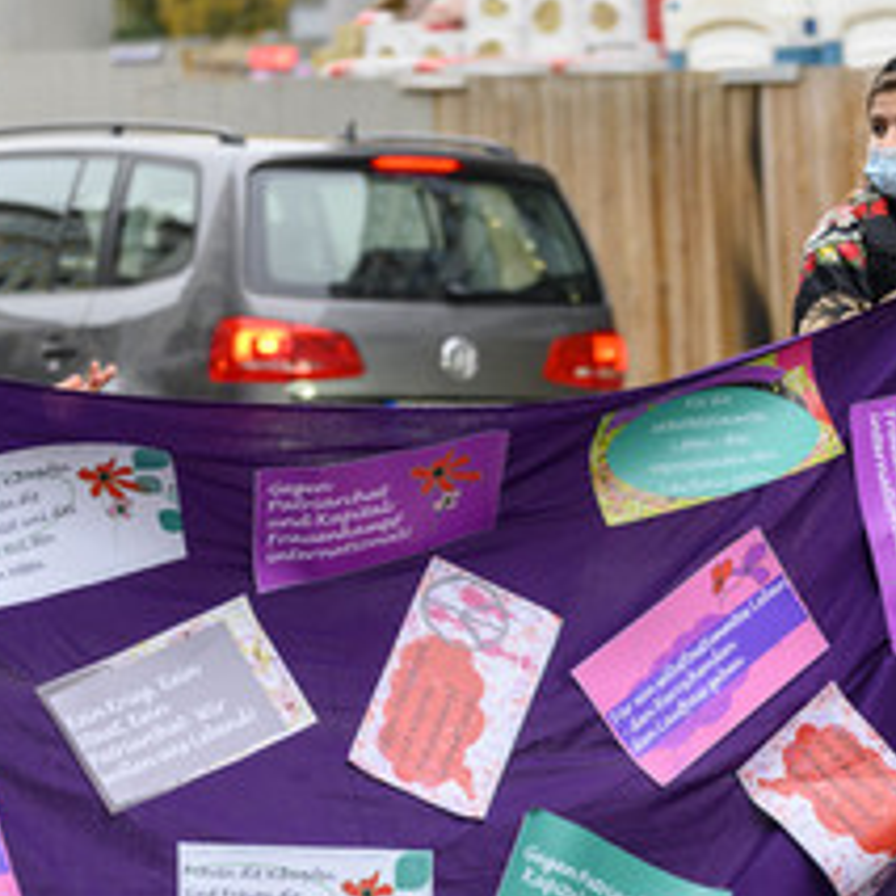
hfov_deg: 9.7
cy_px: 555
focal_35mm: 180
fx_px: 5271
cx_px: 351
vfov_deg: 9.7
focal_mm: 100
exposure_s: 1/200
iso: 500
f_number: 2.8
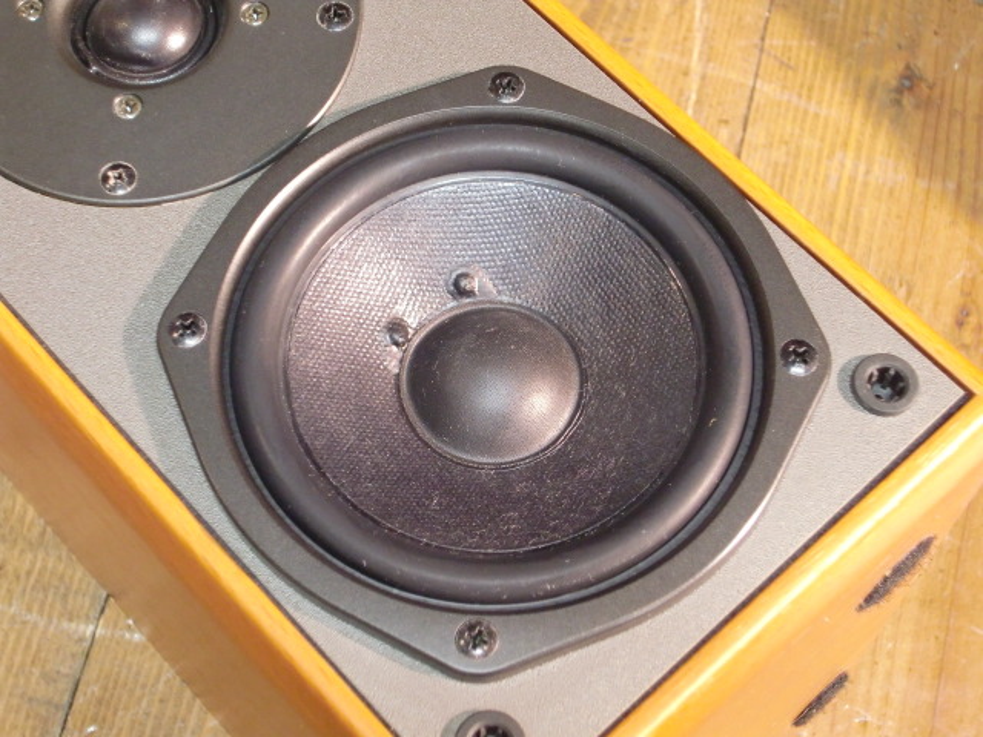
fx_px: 1874
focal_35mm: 66
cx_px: 492
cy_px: 368
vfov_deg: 22.3
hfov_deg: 29.4
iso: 400
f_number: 4.1
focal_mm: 11.7
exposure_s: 1/8
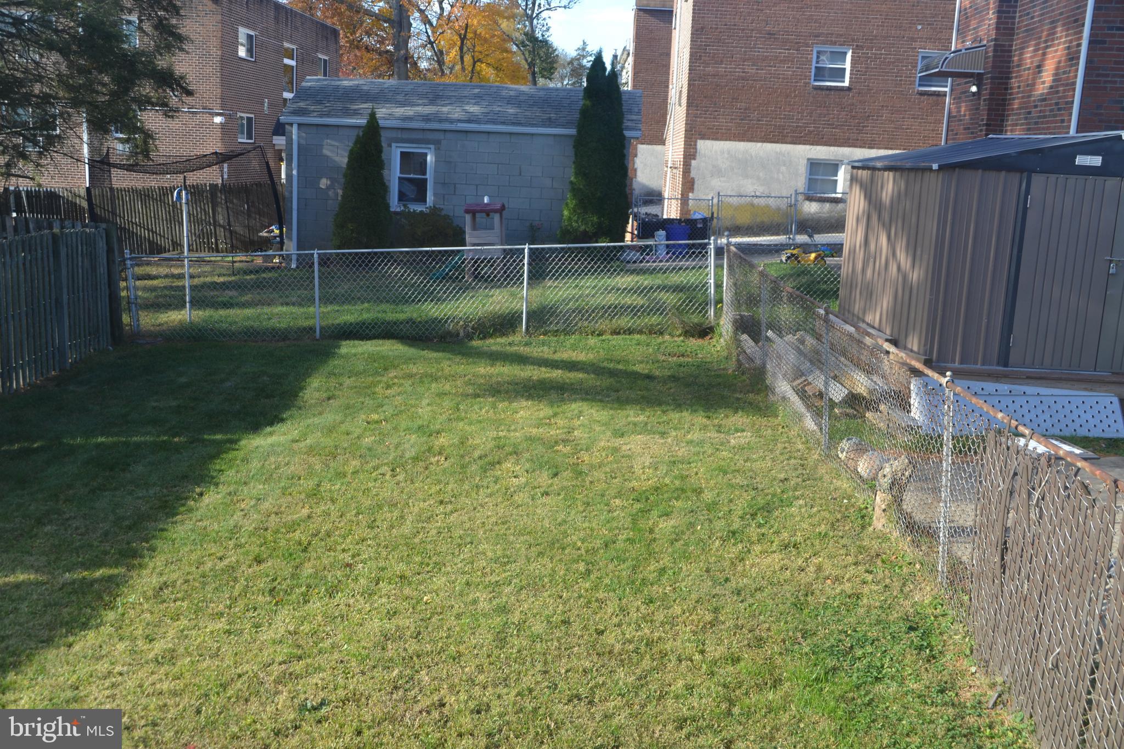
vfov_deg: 36.9
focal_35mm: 36
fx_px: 1124
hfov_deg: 53.1
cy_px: 374
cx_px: 562
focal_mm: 24
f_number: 5.6
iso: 140
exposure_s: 1/125
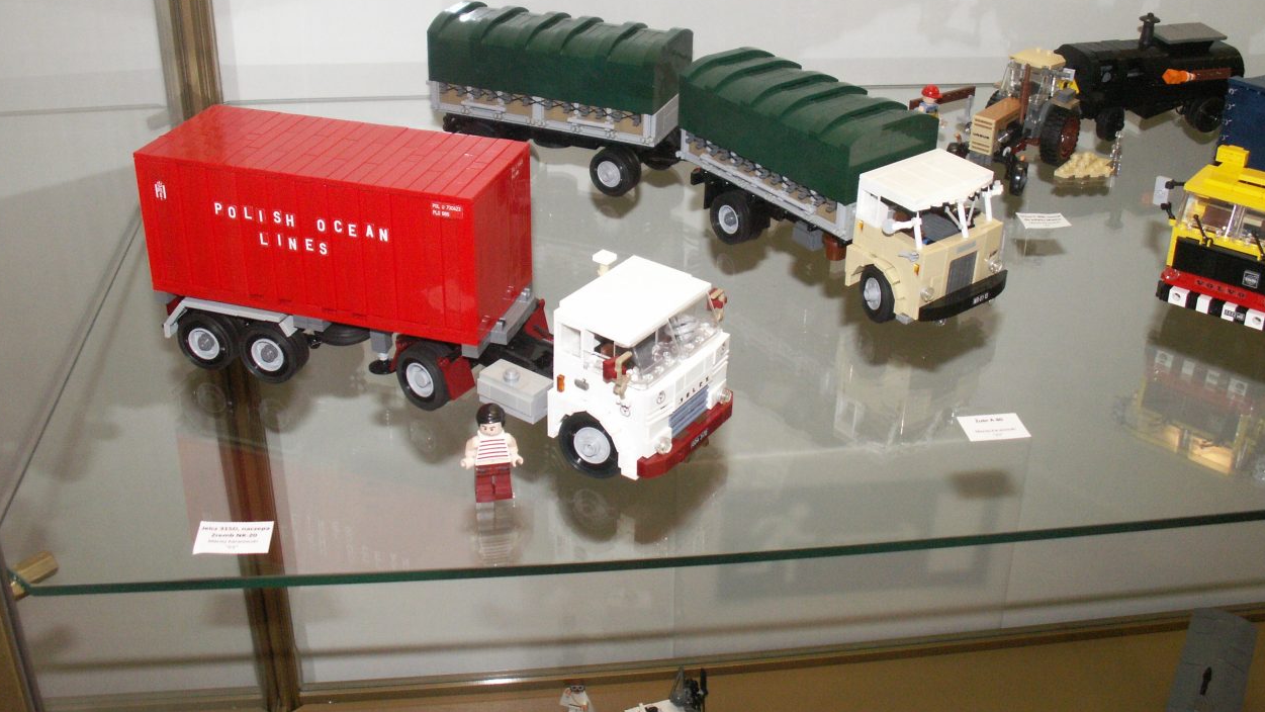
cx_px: 636
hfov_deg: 51.6
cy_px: 244
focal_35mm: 39
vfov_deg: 30.2
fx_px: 1308
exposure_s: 1/60
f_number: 2.8
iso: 160
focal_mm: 5.86
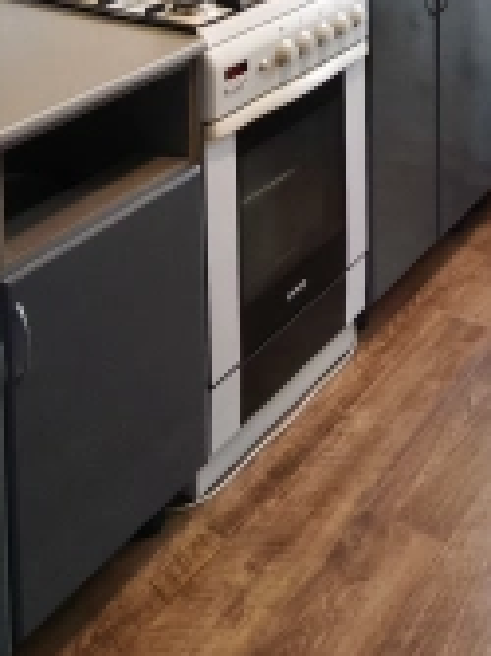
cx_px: 448
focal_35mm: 56
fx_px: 1060
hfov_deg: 25.2
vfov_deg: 27.6
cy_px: -232
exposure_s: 1/25
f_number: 2.2
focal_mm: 1.91
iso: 640
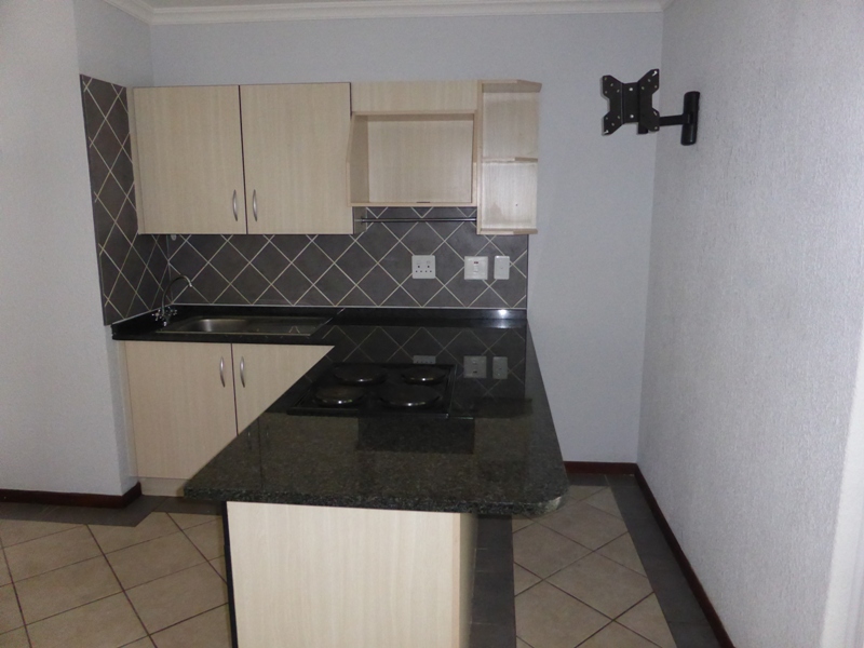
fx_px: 624
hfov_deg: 69.4
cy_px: 324
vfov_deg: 54.9
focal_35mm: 25
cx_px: 432
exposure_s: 1/60
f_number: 3.3
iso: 800
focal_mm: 4.3
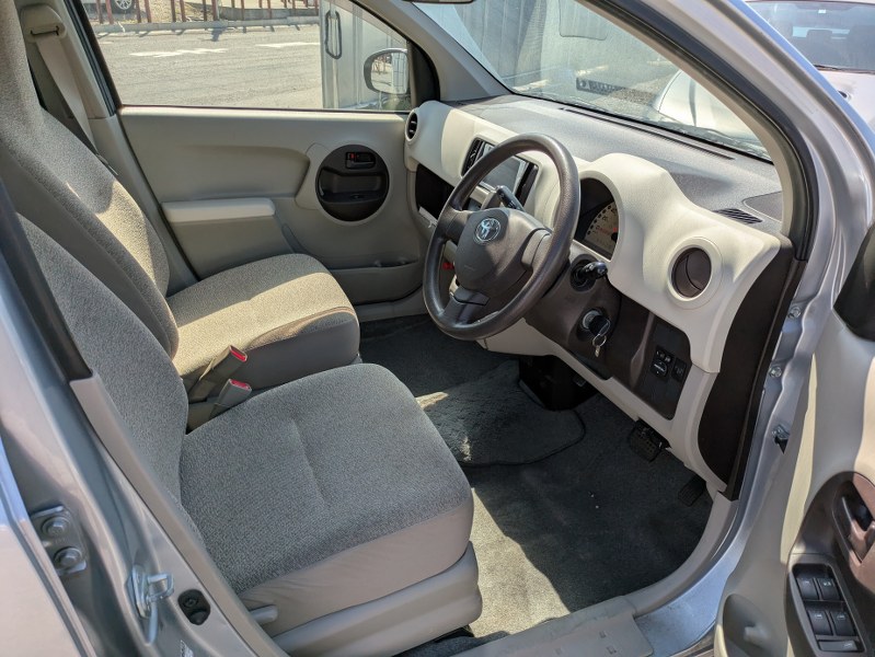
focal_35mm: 25
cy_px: 328
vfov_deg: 54.9
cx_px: 438
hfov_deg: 69.4
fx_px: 632
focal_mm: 5.43
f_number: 1.89
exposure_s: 1/2155
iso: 49
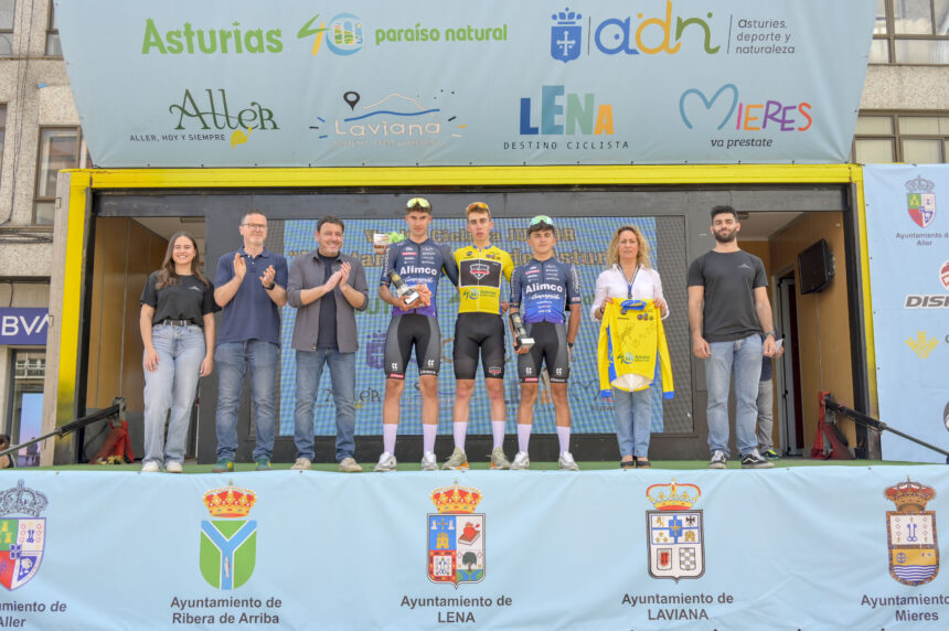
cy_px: 316
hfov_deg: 57.3
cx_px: 474
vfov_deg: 39.9
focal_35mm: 33
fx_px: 869
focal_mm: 33
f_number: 5
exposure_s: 1/320
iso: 180
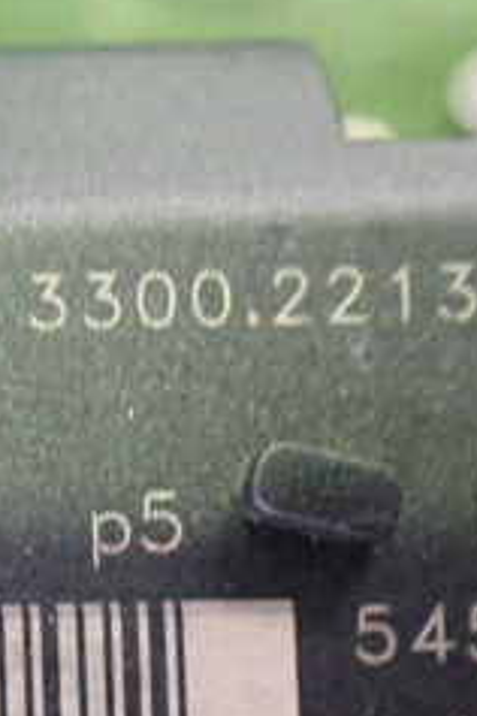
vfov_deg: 25.4
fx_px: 1570
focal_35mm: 79
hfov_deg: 15.8
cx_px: -242
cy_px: 538
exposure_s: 1/30
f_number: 2.3
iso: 1000
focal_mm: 5.4
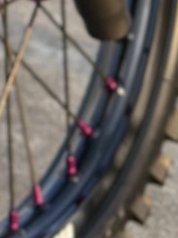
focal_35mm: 320
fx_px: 2194
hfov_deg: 4.4
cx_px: -412
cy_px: -490
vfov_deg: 5.8
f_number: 1.78
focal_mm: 6.86
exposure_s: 1/676
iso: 80
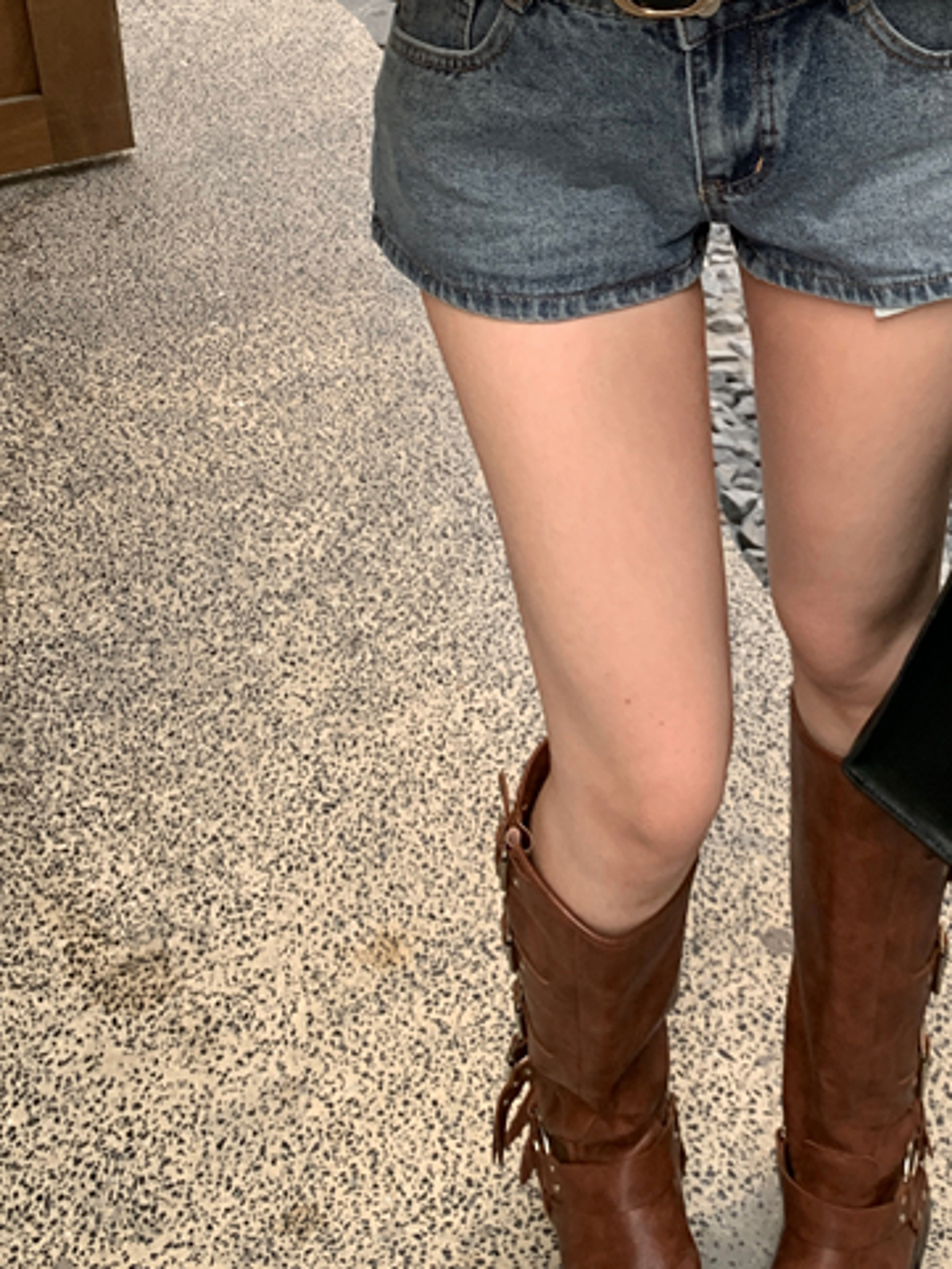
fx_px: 1979
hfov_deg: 26.6
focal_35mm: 54
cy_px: 222
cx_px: 730
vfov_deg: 34.3
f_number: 1.8
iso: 80
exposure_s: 1/121
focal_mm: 4.25
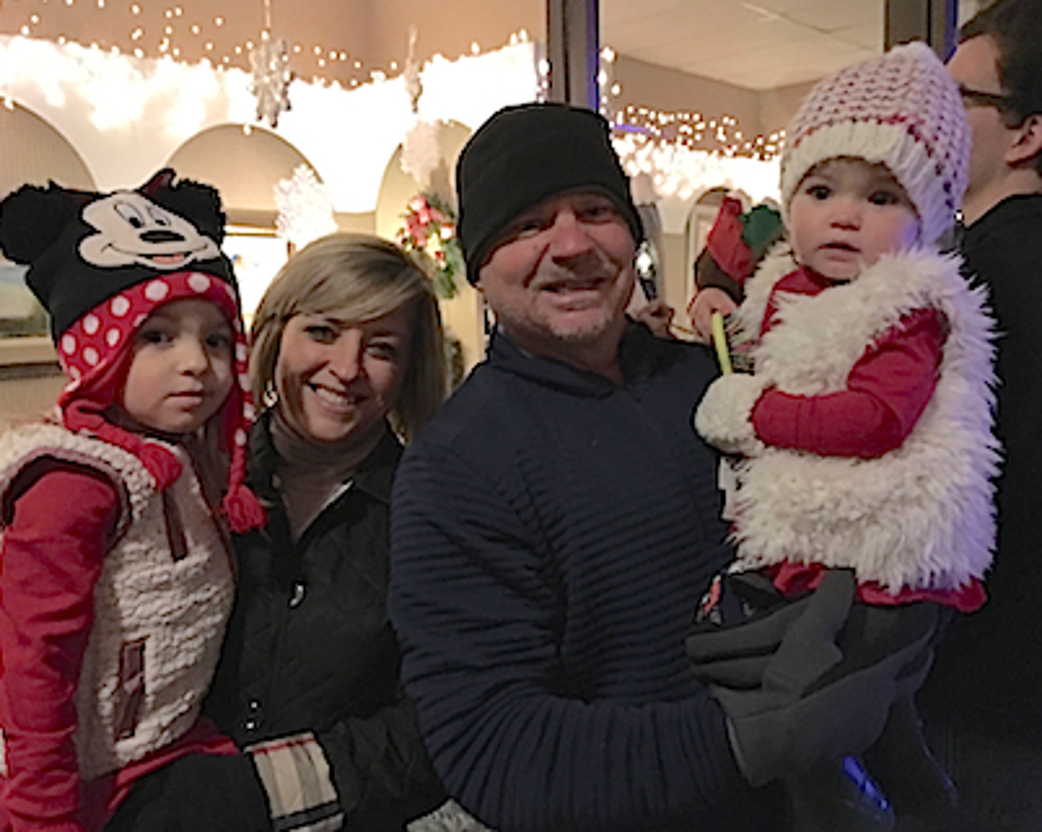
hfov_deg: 57.2
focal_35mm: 31
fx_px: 955
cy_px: 415
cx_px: 513
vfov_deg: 47.1
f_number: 2.2
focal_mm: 4.15
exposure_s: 1/15
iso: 800
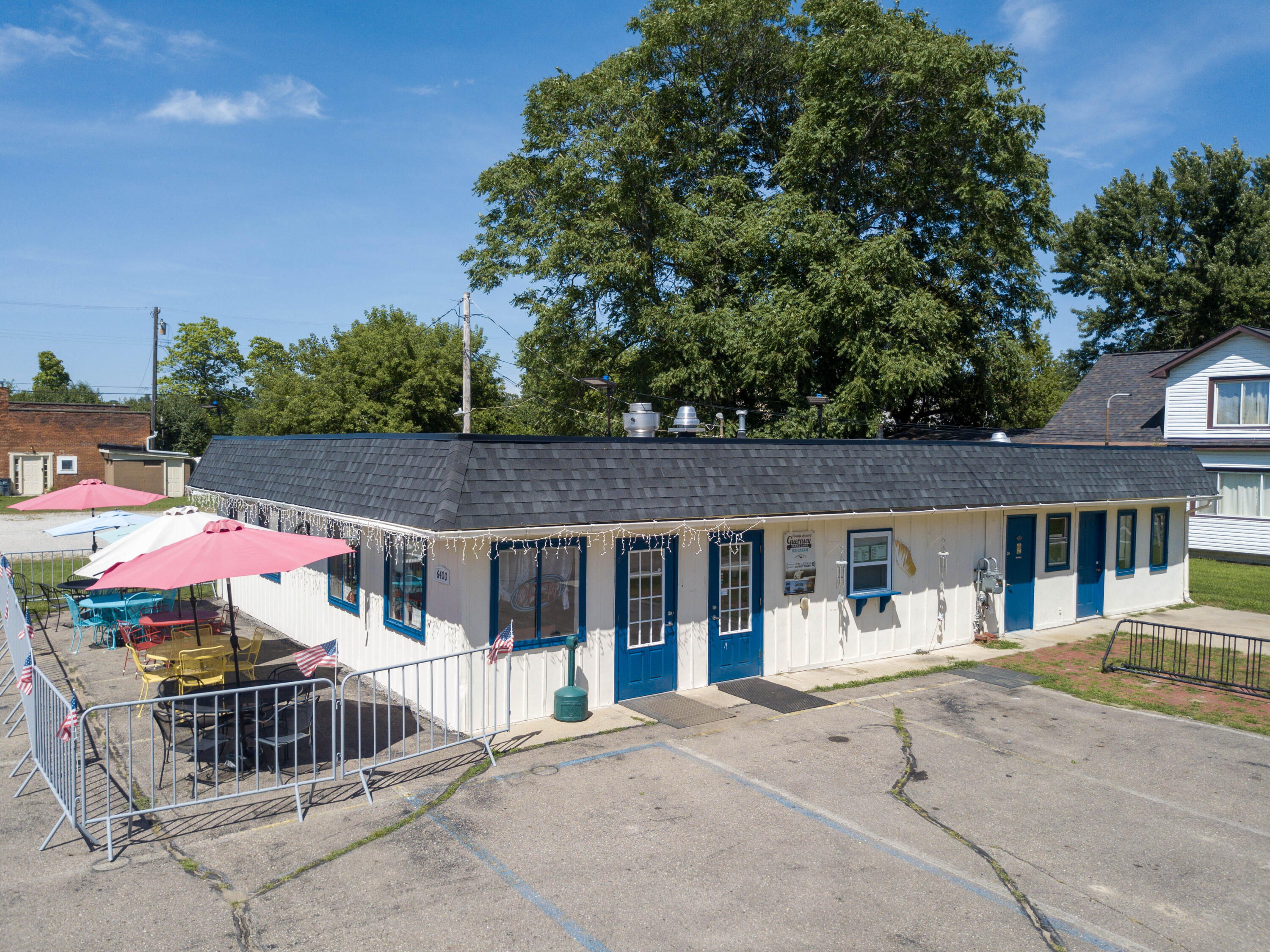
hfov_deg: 67.3
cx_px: 635
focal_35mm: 26
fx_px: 954
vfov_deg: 53.0
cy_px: 476
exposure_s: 1/1250
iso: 100
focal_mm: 4.73
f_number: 2.2
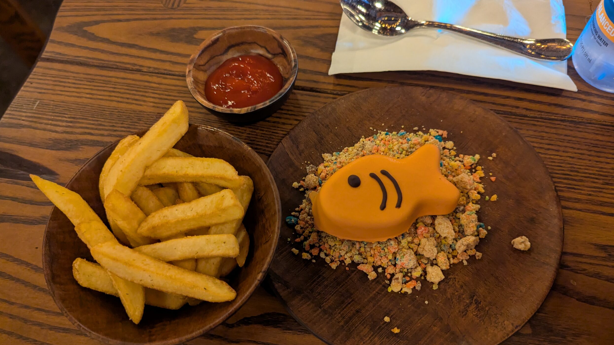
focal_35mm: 27
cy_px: 203
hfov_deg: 69.9
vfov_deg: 42.7
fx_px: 440
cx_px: 312
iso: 707
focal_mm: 6.81
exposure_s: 1/23.8
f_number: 1.85
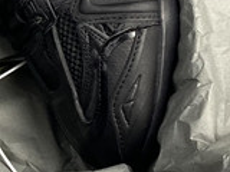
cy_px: 11
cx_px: -213
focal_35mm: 163
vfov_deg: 9.1
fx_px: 1083
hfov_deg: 11.1
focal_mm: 4.25
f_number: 1.8
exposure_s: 1/121
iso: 125
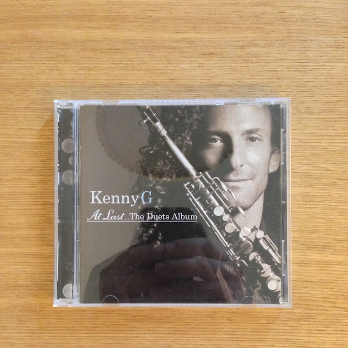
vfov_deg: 42.7
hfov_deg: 42.8
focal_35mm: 39
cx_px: 174
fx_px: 444
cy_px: 204
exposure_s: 1/15
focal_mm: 4.12
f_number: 2.4
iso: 800
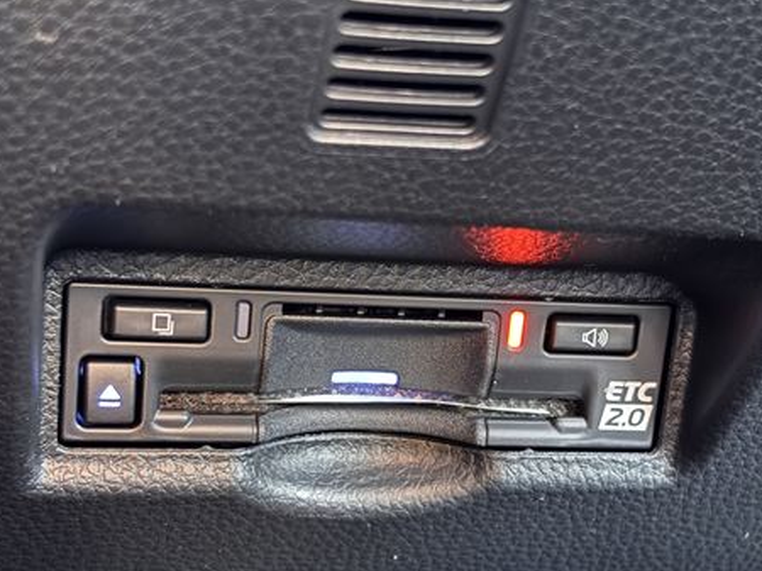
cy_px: 396
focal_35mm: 74
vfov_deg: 19.8
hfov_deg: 26.3
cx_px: 422
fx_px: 1628
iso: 400
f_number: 1.6
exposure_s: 1/5
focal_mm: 5.96
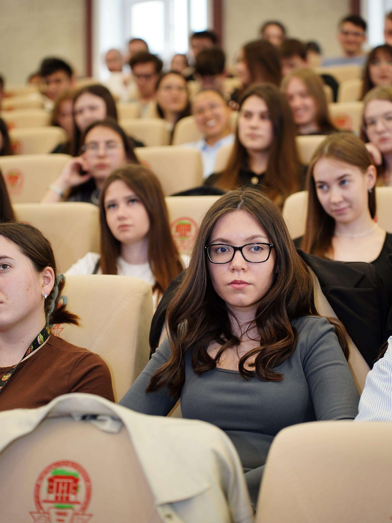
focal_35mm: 82
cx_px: 194
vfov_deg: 23.8
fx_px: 1238
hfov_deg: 18.0
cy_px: 240
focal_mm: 75
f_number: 2.8
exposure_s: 1/125
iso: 320
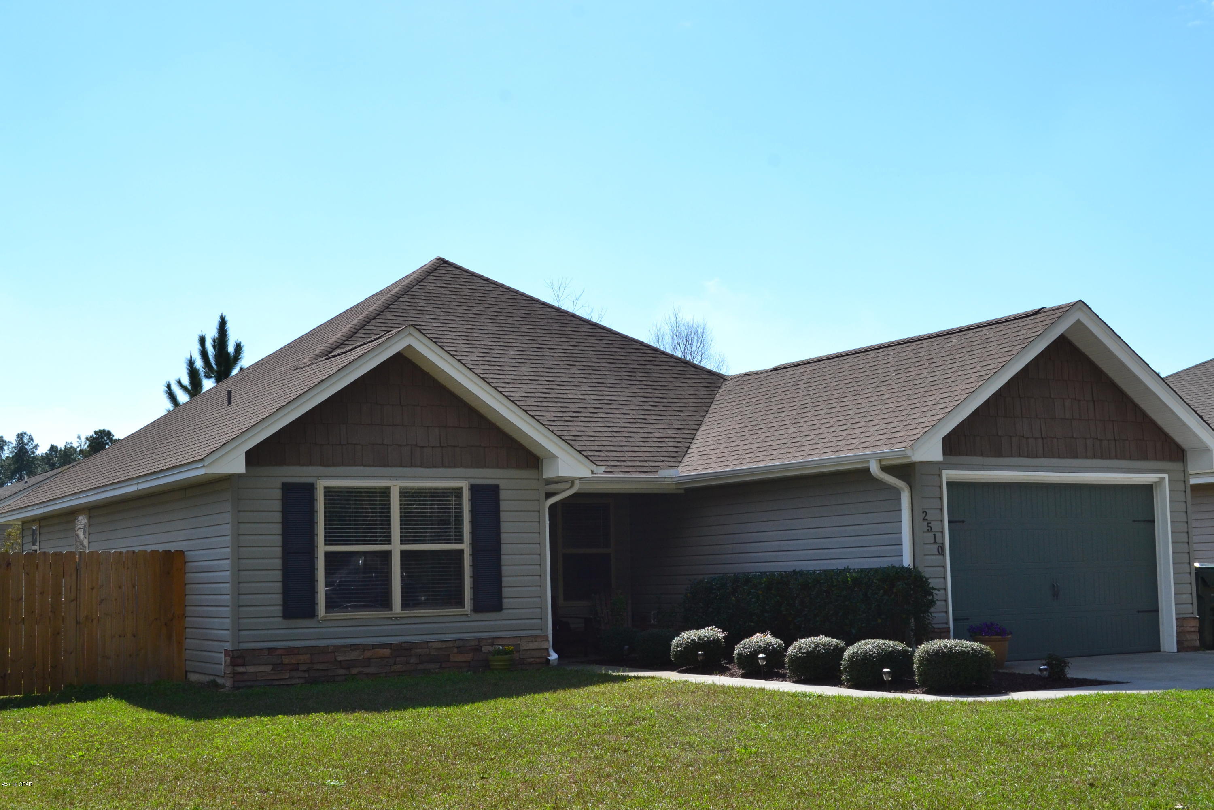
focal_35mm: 46
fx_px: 1568
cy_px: 405
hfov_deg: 42.3
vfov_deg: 28.9
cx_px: 607
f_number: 11
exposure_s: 1/400
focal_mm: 31
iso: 400
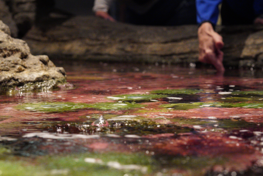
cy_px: 88
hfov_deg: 15.2
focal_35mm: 135
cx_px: 132
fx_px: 987
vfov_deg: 10.2
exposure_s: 1/80
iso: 6400
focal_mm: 90
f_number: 6.3
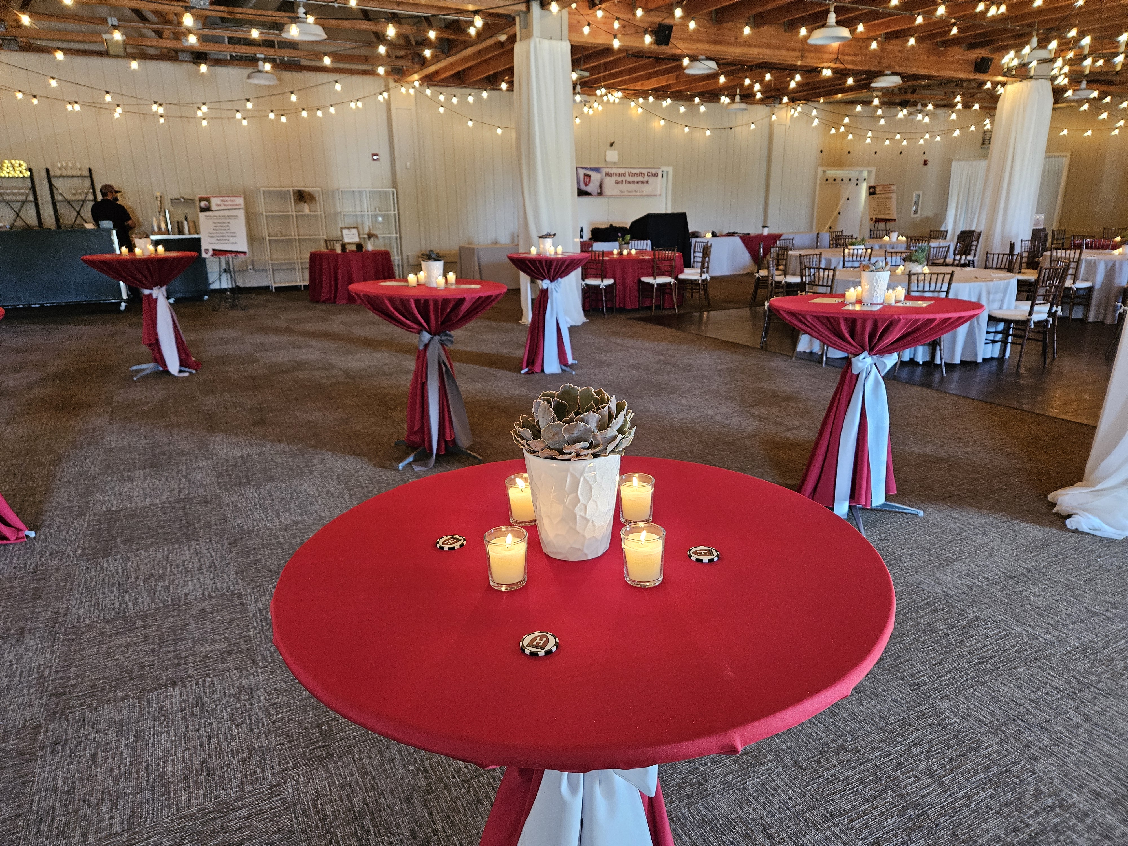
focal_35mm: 23
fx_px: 749
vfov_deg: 58.9
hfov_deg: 73.9
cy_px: 423
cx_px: 564
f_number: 1.8
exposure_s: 1/120
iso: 800
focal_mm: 5.4
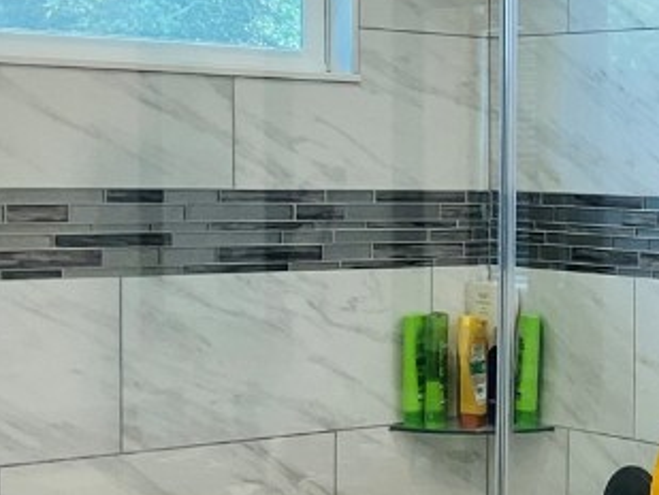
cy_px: 275
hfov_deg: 18.8
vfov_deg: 15.4
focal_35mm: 96
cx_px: 879
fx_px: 1828
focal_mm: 3
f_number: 1.8
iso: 64
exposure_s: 1/120
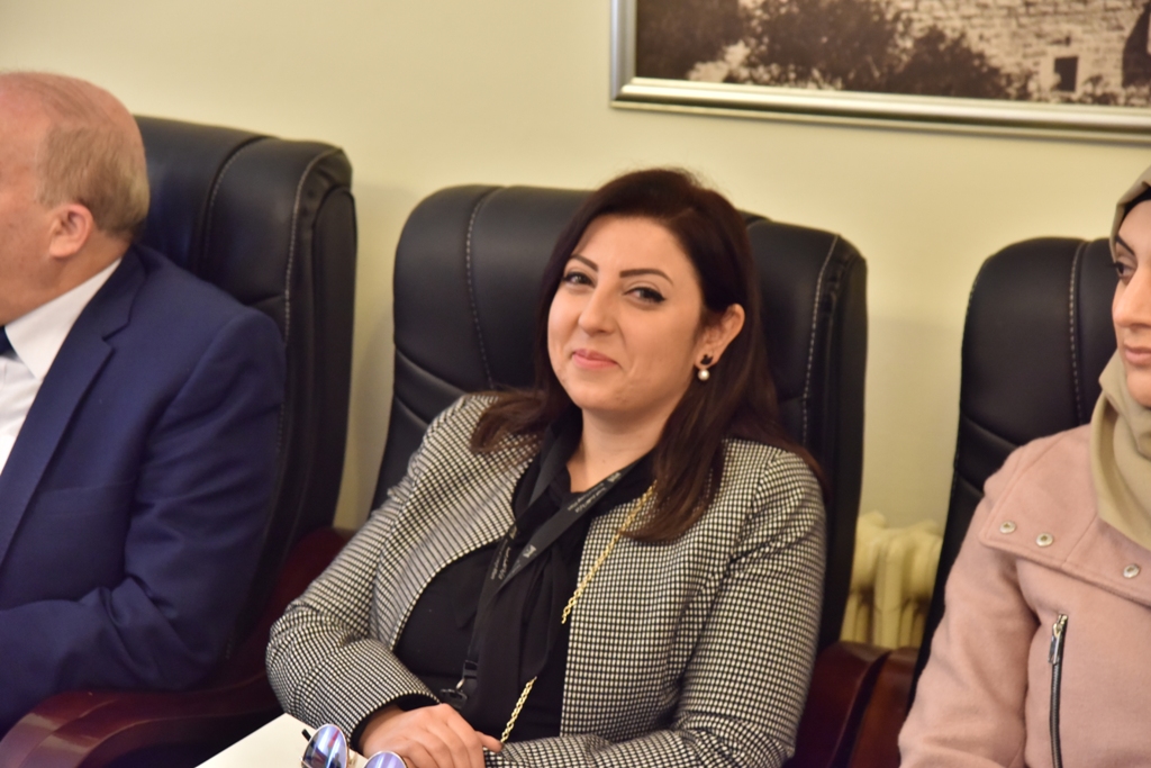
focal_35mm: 100
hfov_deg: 20.4
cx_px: 576
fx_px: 3197
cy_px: 384
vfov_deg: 13.7
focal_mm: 100
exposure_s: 1/125
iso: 2500
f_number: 5.6
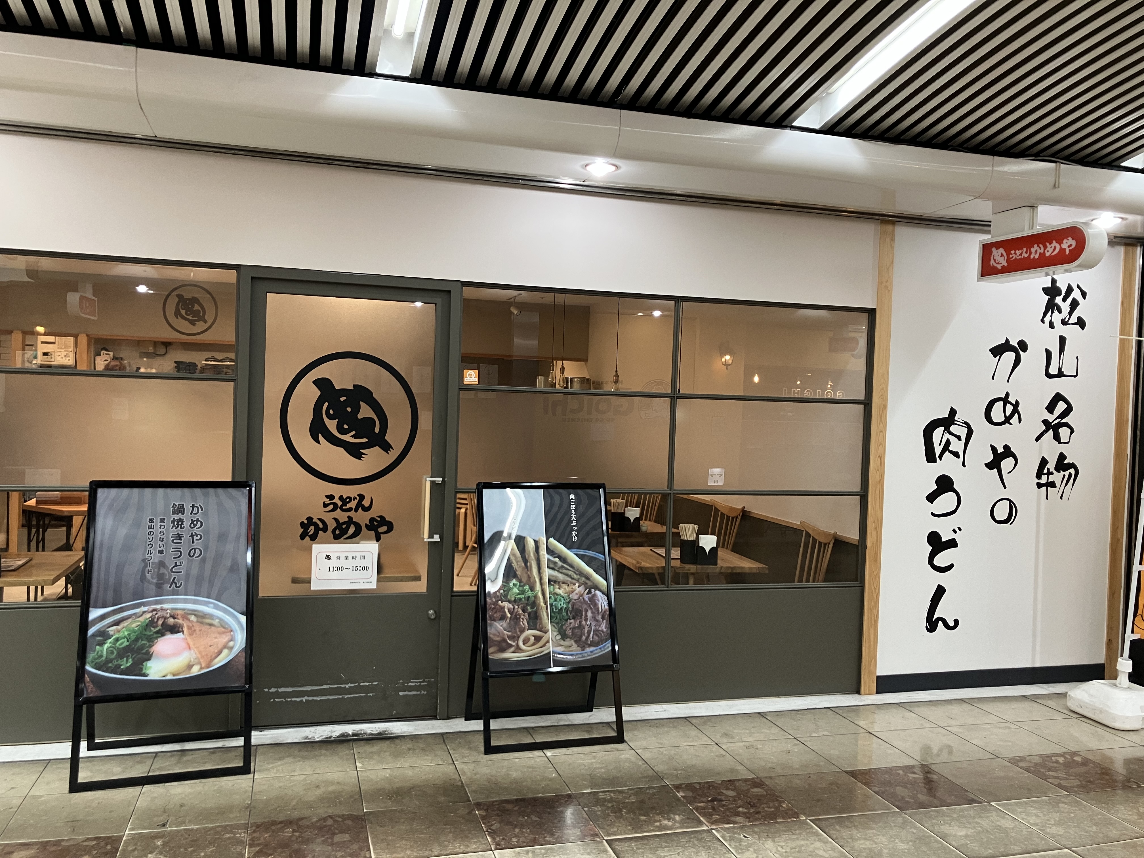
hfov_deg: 63.4
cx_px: 572
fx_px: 925
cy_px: 429
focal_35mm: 28
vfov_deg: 49.7
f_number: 1.8
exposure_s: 1/60
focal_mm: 3.99
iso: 80
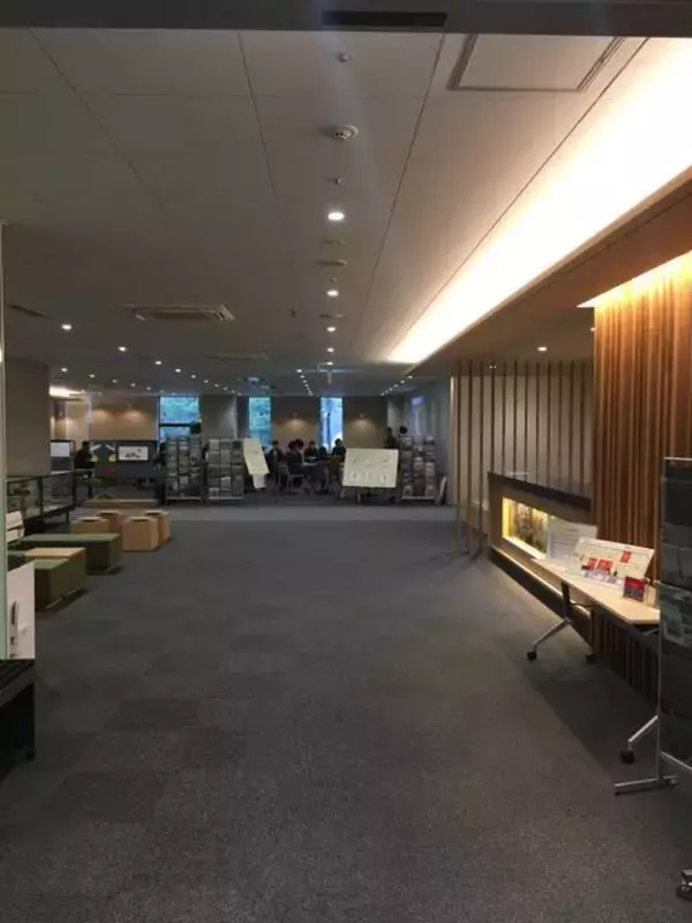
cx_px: 346
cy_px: 462
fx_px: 773
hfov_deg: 48.2
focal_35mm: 29
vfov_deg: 61.7
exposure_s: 1/30
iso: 64
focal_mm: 4.15
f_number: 2.2
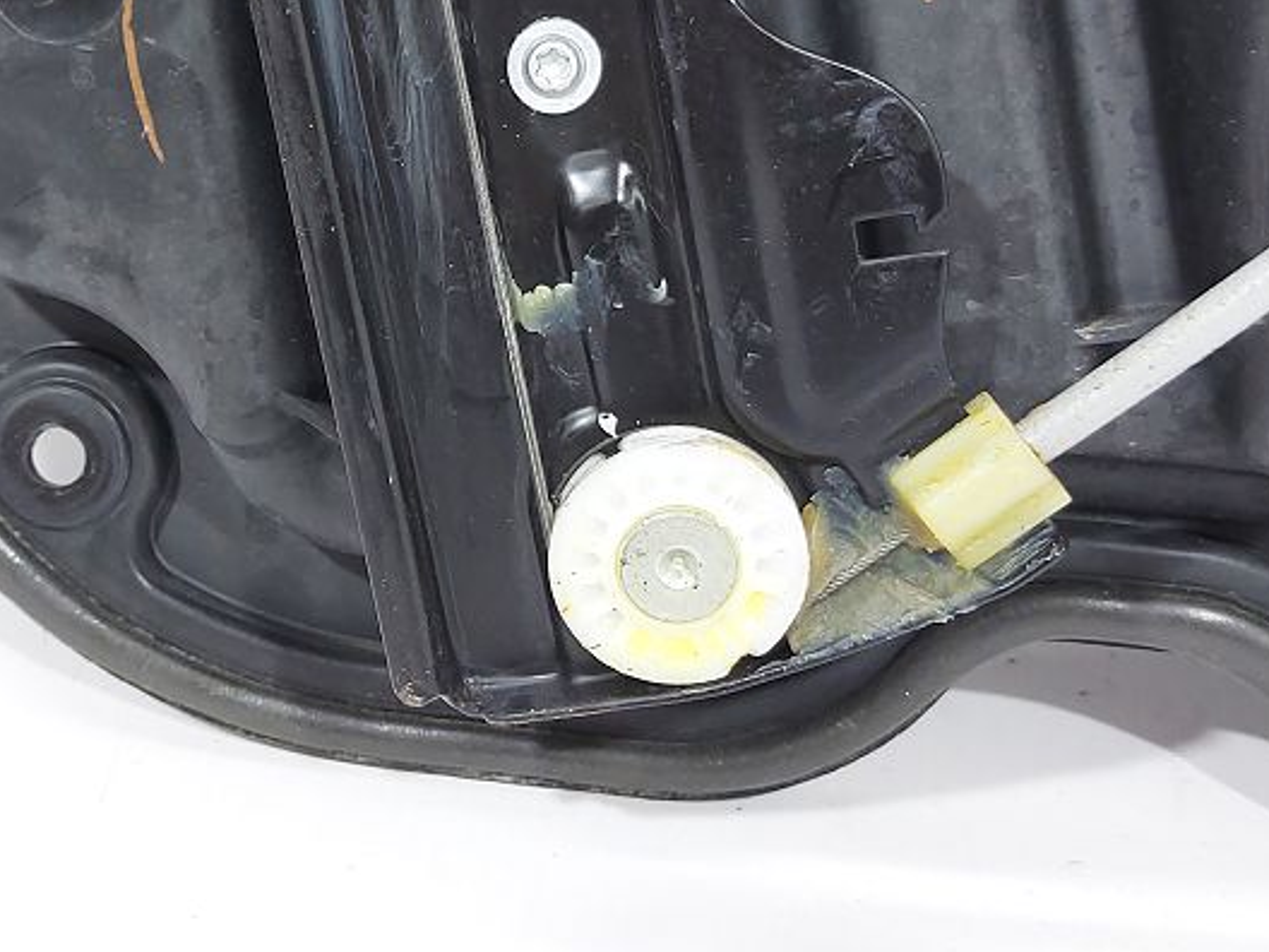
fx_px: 2310
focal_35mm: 63
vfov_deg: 23.1
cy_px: 264
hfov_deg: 30.4
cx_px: 393
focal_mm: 5.23
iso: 160
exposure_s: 1/50
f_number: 1.8
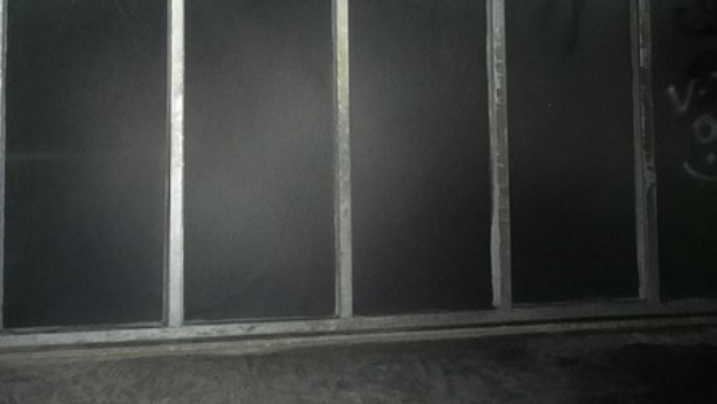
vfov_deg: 28.2
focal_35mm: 41
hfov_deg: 49.1
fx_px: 780
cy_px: 63
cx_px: 285
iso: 320
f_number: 1.8
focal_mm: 3.99
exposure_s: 1/17
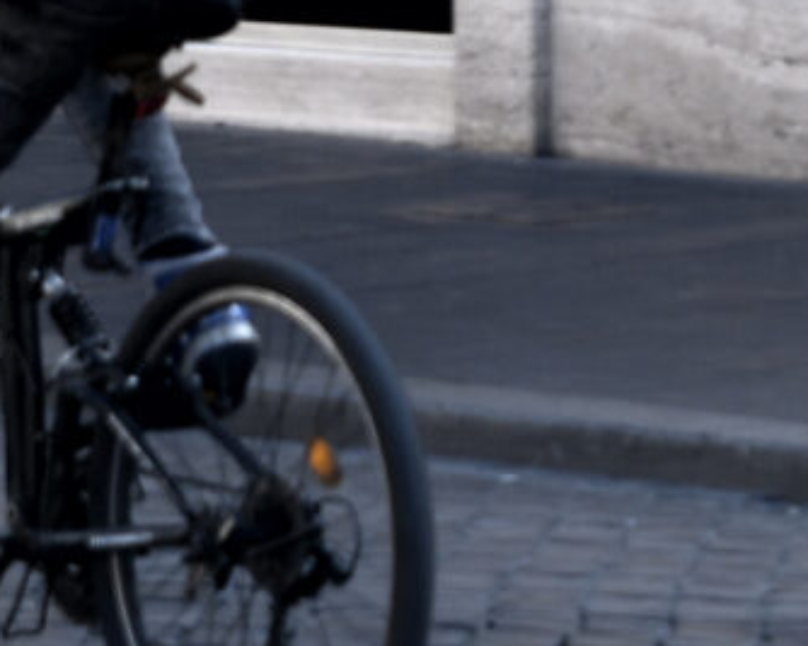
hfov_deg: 12.2
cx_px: 670
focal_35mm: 158
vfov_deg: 9.7
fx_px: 3777
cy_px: -73
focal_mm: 32
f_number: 4.5
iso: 160
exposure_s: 1/400
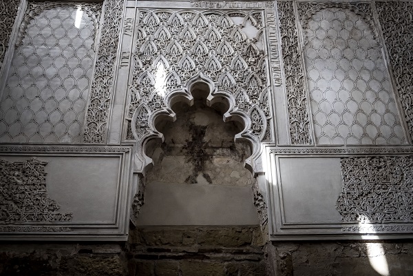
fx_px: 333
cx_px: 206
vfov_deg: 45.0
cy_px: 138
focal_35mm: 29
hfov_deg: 63.7
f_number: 2.8
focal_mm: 19.6
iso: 1600
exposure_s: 1/220
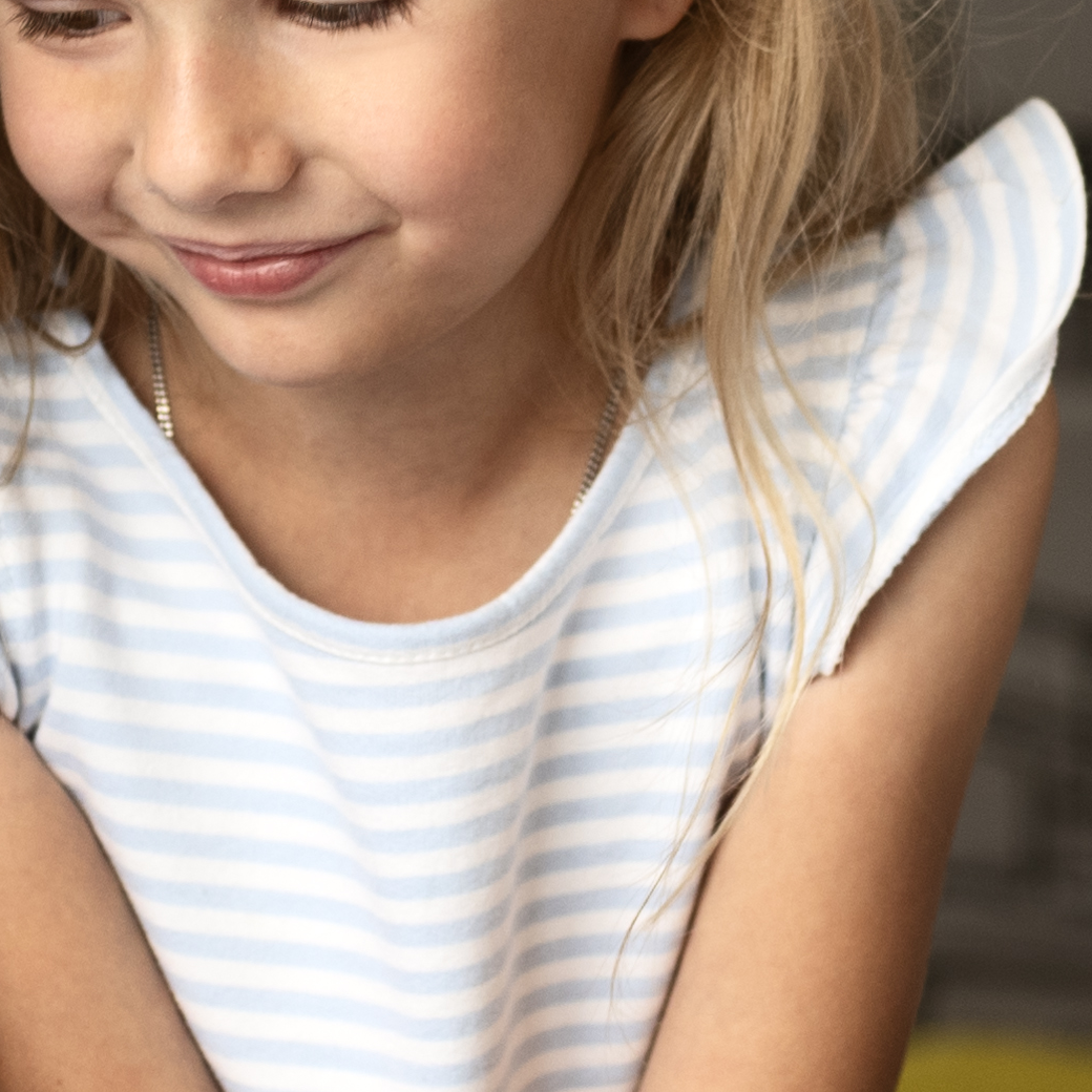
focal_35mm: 246
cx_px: 668
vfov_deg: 7.1
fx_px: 8780
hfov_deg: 7.1
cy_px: -41
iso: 250
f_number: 2.5
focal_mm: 50
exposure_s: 1/400
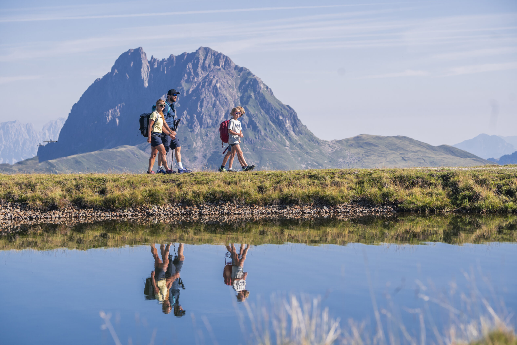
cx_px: 258
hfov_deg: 18.1
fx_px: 1623
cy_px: 172
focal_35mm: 113
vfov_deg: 12.1
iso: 200
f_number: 5.6
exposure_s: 1/800
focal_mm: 113
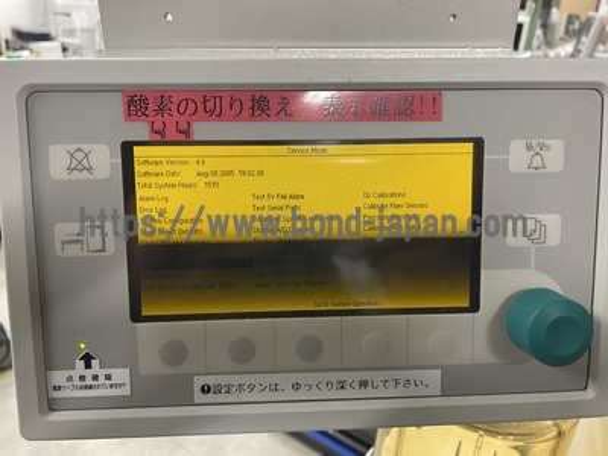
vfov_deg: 53.1
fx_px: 457
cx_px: 304
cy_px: 228
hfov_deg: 67.3
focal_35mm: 26
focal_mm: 4.2
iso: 125
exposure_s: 1/60
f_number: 1.6
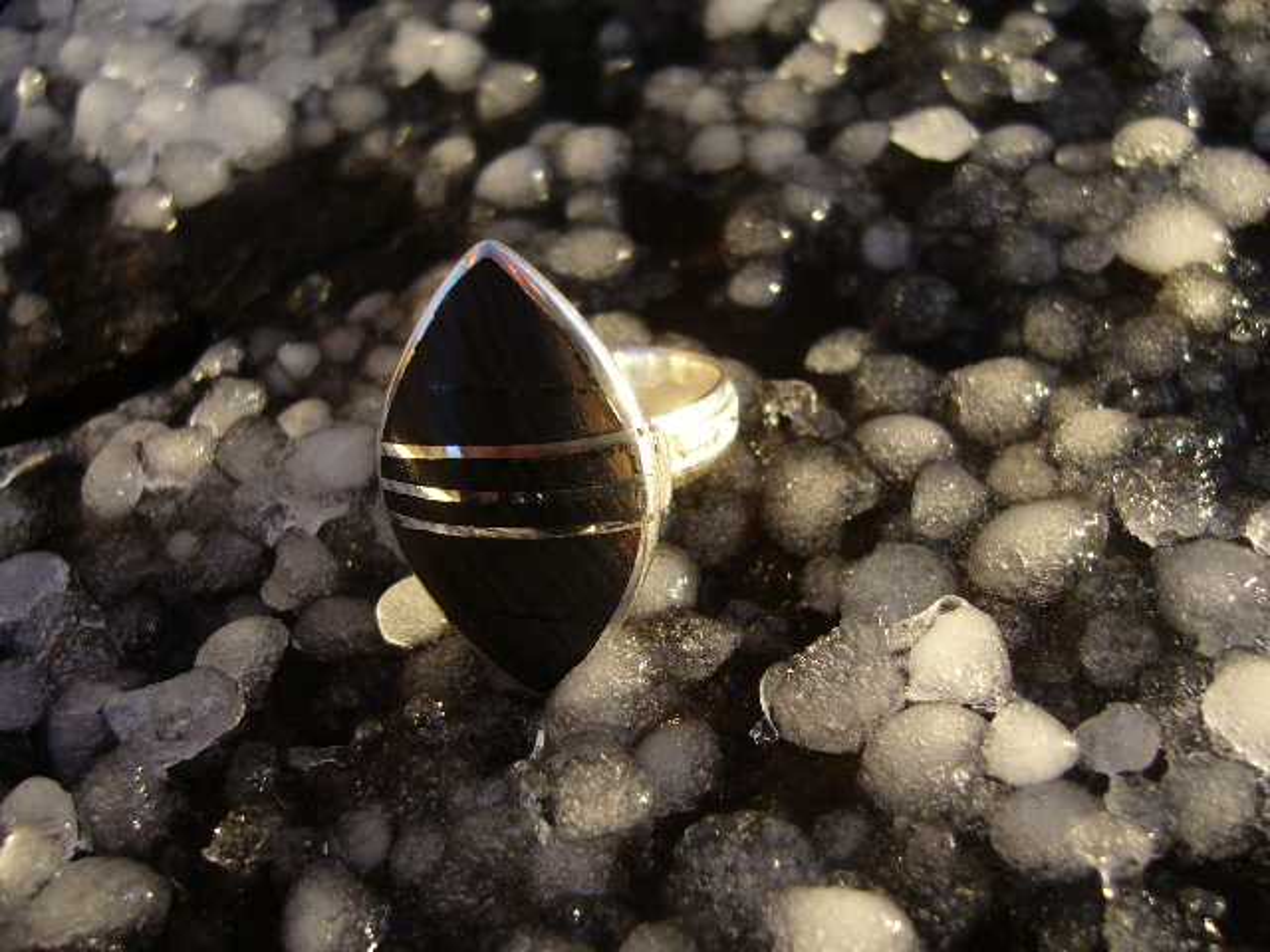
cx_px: 635
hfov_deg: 52.6
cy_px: 476
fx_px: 1284
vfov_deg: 40.7
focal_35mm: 35
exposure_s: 1/200
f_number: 2.8
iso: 80
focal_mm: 5.8
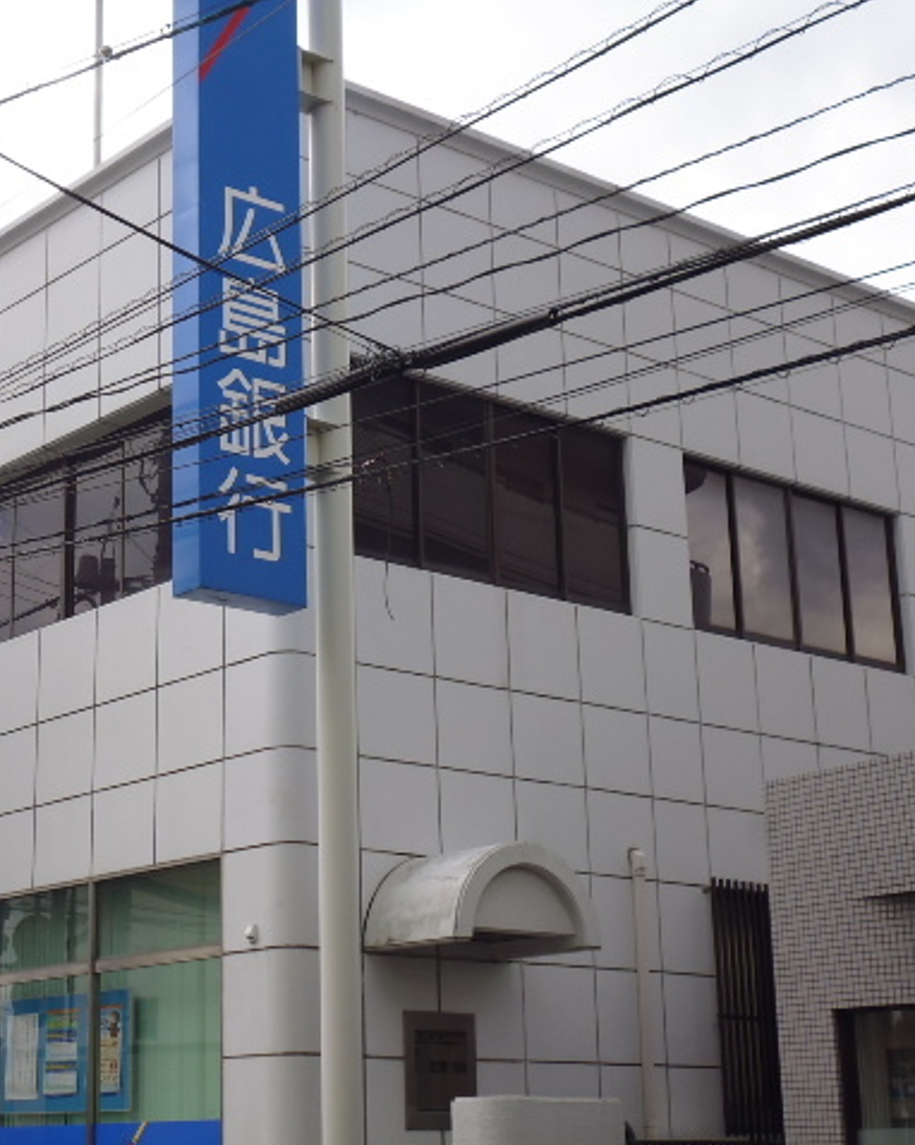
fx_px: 2303
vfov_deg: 27.9
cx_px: 235
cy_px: 572
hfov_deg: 22.3
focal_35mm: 68
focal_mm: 9.2
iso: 100
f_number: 4.1
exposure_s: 1/160
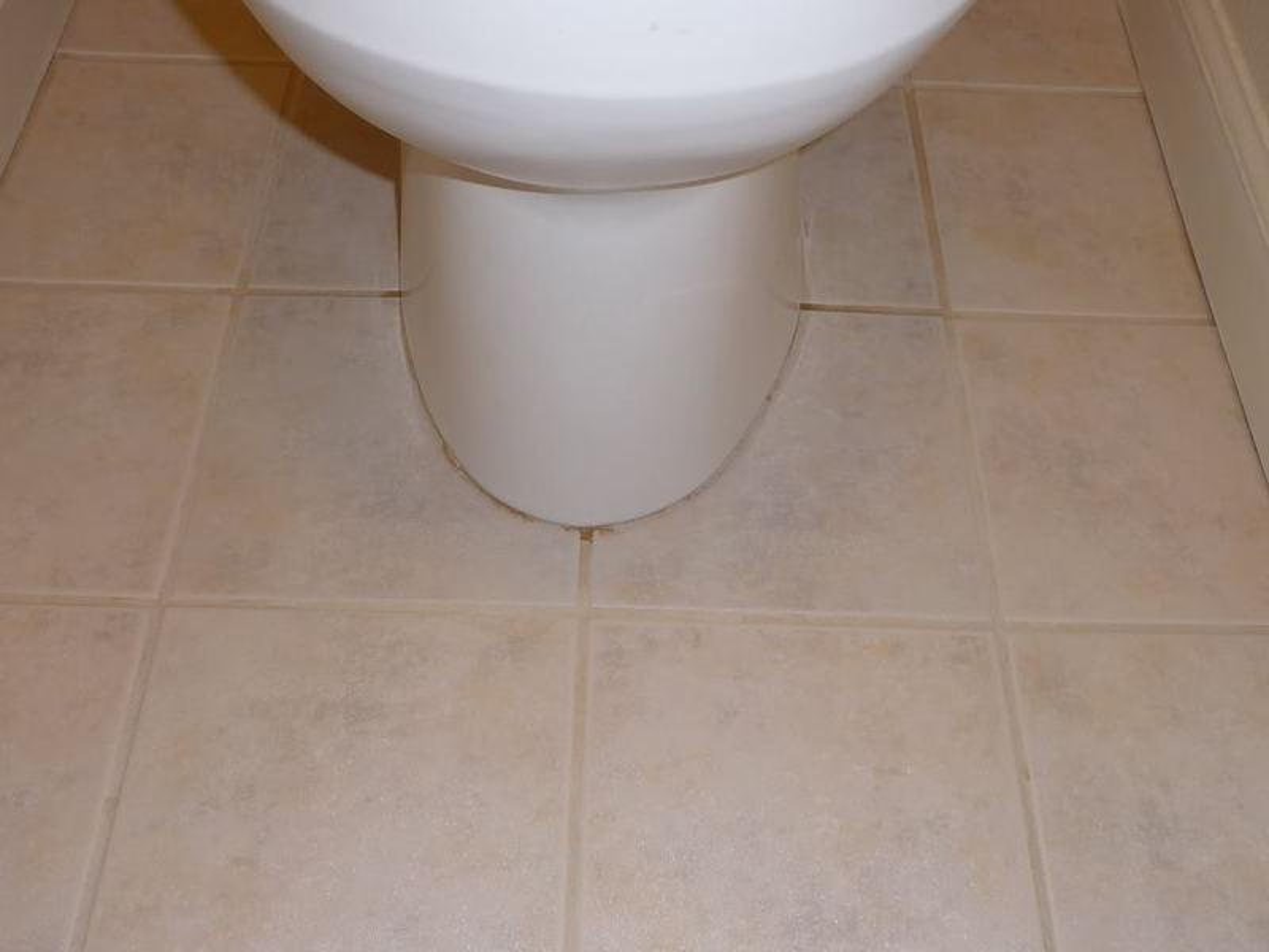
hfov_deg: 51.4
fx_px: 1320
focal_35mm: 36
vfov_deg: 39.7
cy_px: 476
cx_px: 634
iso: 100
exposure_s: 1/30
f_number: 3.3
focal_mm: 4.7
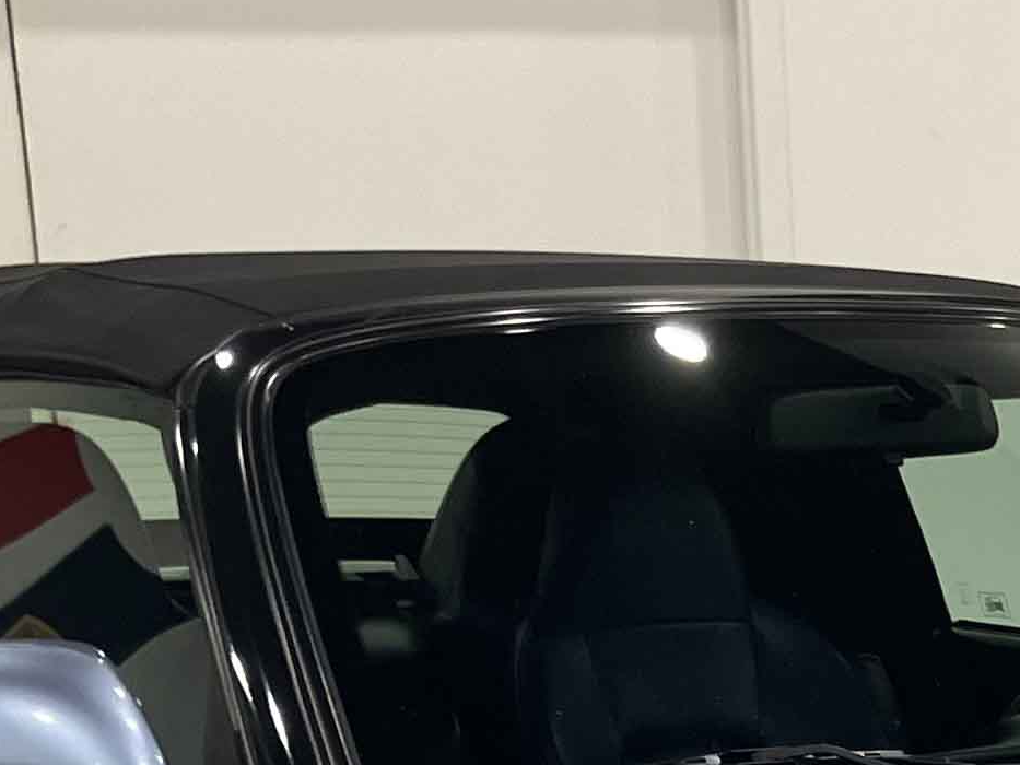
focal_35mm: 121
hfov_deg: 15.6
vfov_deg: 11.1
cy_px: 1534
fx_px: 3566
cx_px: 1291
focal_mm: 3.99
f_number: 1.8
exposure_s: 1/120
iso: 40
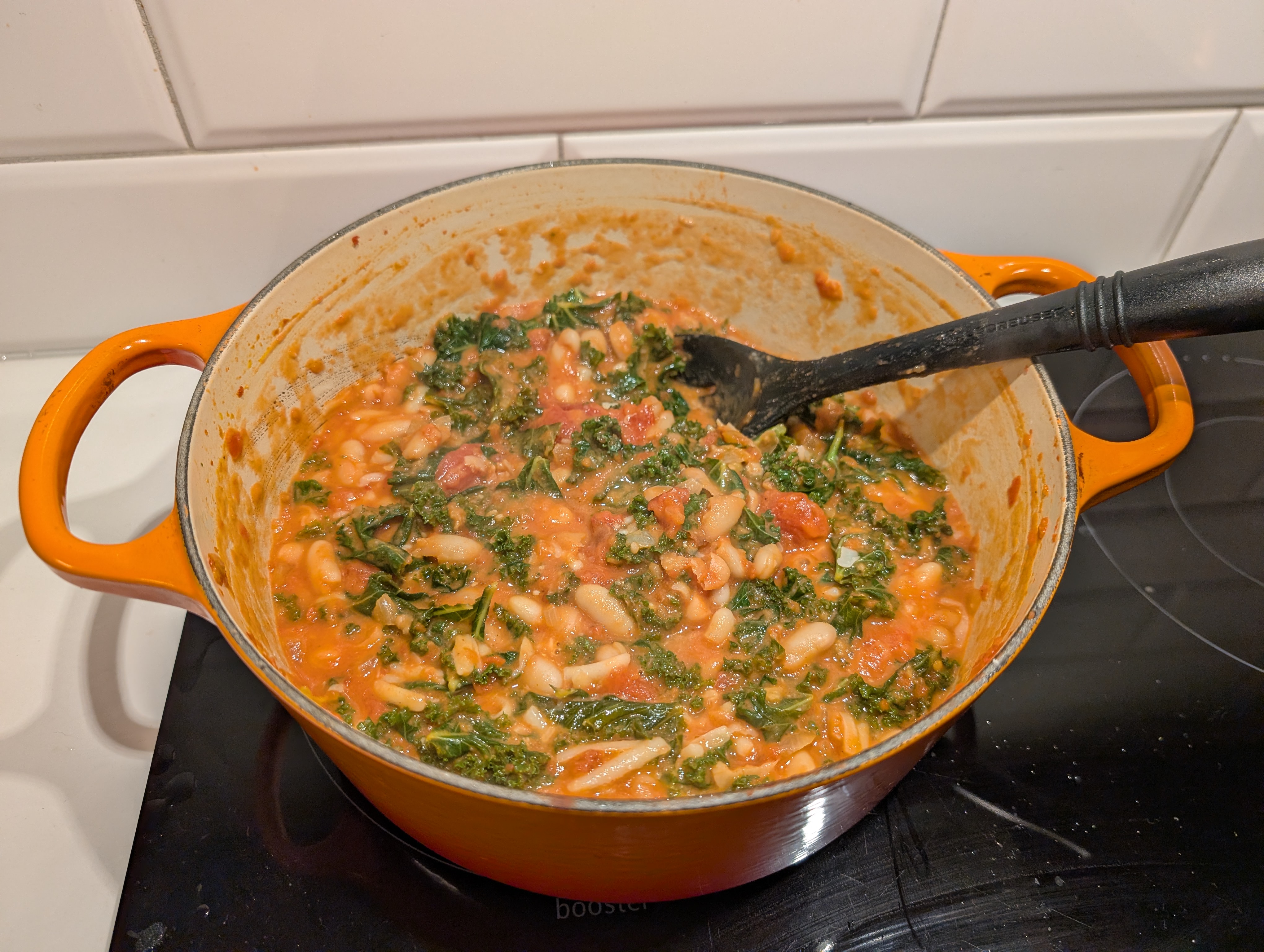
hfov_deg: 71.5
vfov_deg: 56.9
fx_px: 878
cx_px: 632
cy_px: 476
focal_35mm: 24
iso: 155
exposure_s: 1/50
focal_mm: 6.9
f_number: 1.68
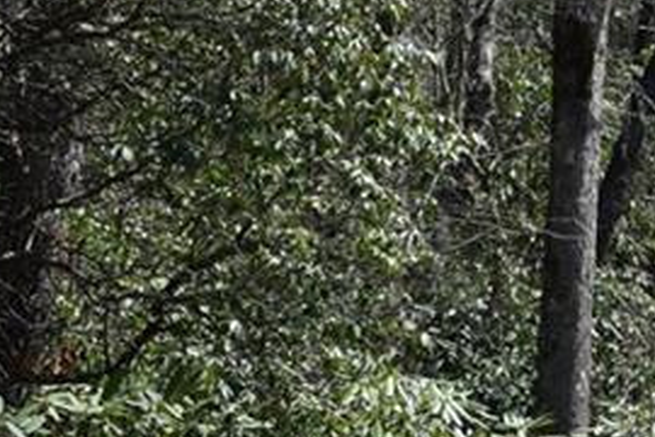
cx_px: 1135
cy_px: 328
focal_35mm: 148
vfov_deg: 9.3
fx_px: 2693
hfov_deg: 12.7
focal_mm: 26
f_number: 9
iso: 200
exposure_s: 1/320
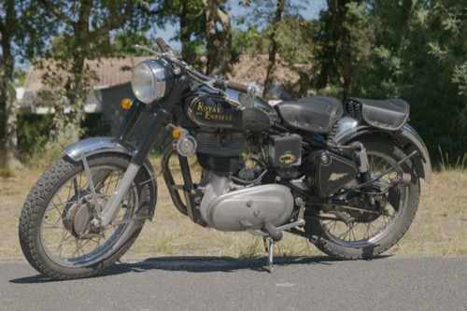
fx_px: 908
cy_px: 156
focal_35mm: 70
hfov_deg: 28.9
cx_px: 234
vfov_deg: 19.4
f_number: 5.6
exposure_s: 1/250
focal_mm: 70
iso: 200
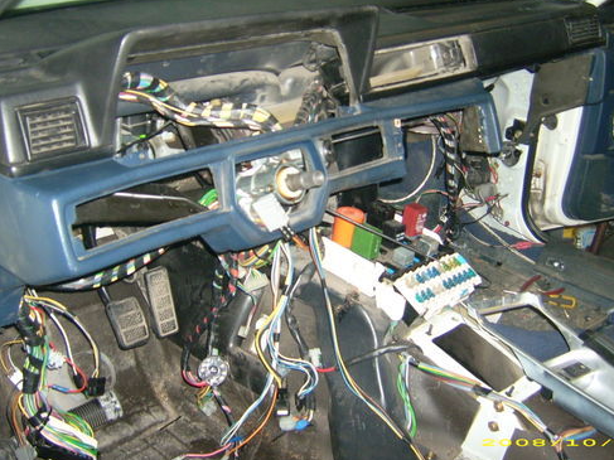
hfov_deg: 41.2
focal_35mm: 46
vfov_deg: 31.4
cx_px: 281
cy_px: 184
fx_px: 816
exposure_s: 1/60
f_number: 2.8
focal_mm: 5.95
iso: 100
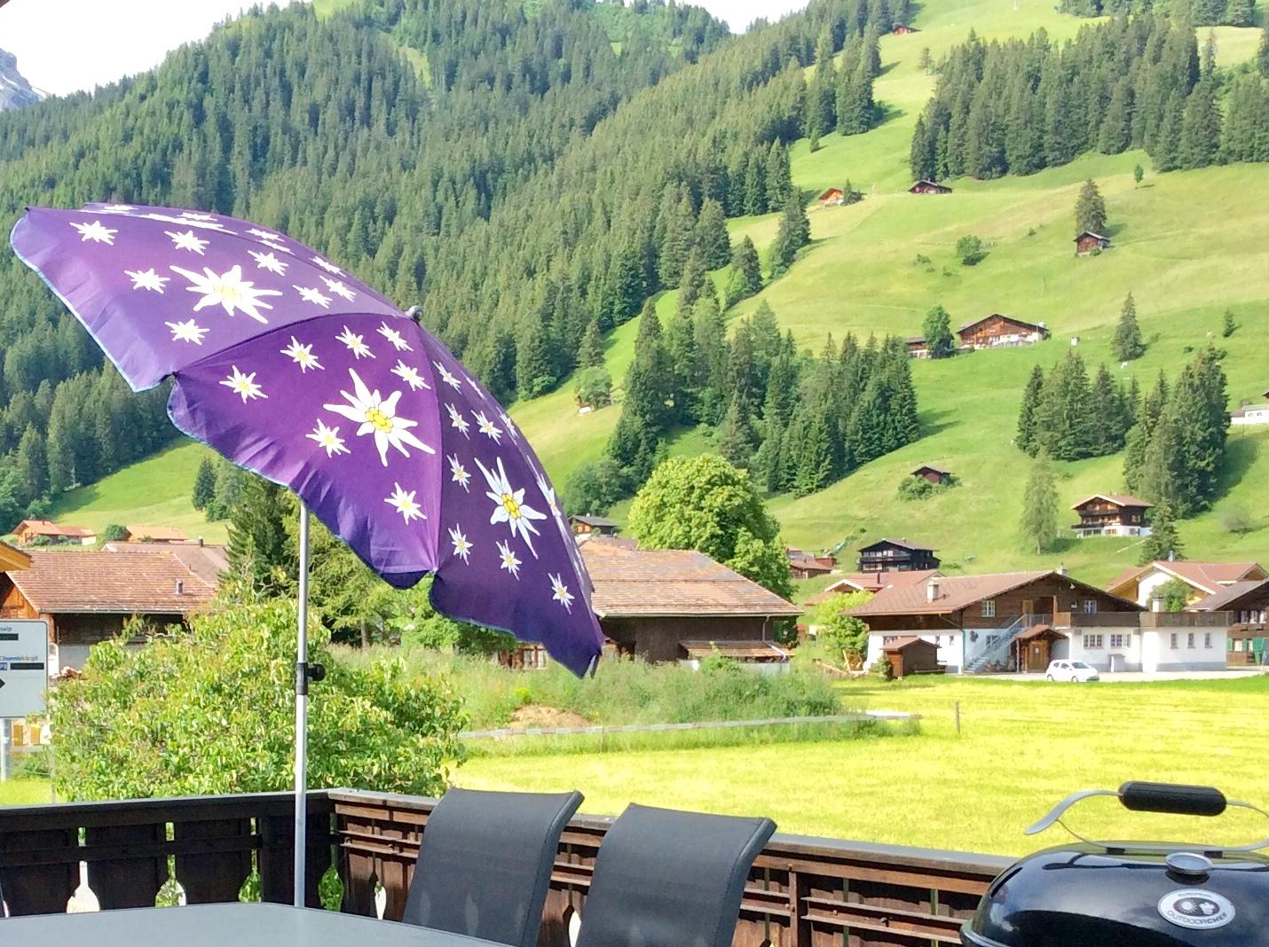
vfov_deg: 24.6
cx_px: 504
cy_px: 810
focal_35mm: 58
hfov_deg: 33.2
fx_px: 2123
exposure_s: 1/596
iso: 32
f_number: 2.4
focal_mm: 3.3
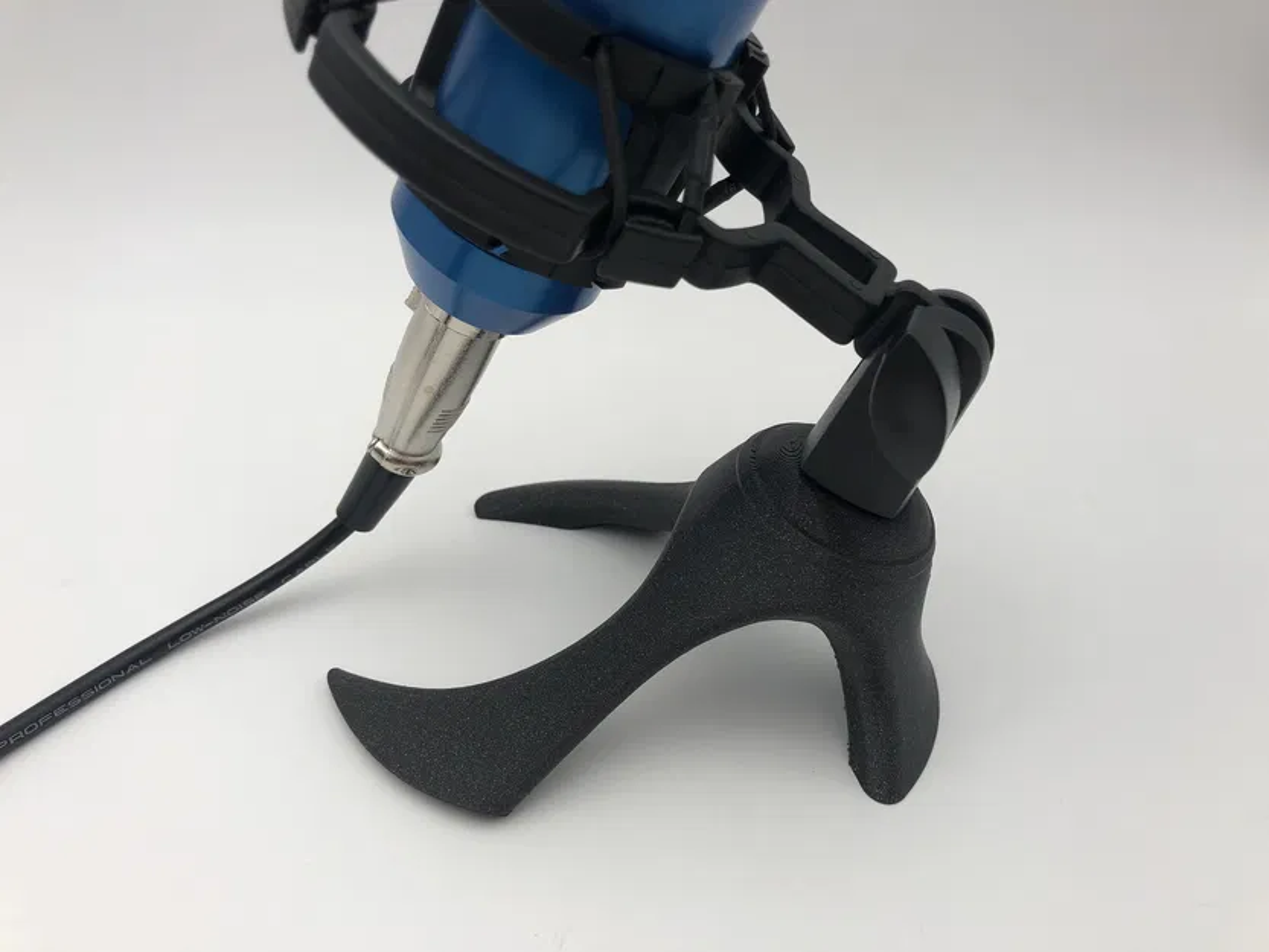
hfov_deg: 63.4
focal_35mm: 28
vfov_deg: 49.8
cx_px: 634
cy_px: 476
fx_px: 1027
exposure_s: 1/160
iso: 20
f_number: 1.8
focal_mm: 3.99
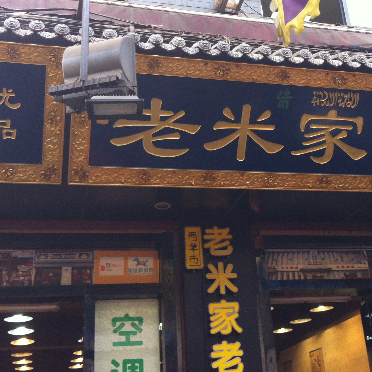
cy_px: 145
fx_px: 644
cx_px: 238
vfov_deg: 32.1
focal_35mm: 53
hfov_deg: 32.0
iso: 80
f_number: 2.8
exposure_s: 1/24
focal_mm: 3.85
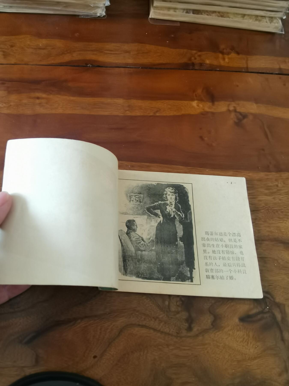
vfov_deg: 65.3
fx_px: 301
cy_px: 193
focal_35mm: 27
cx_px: 144
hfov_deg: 51.4
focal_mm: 2.26
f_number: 2.2
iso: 400
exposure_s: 1/25
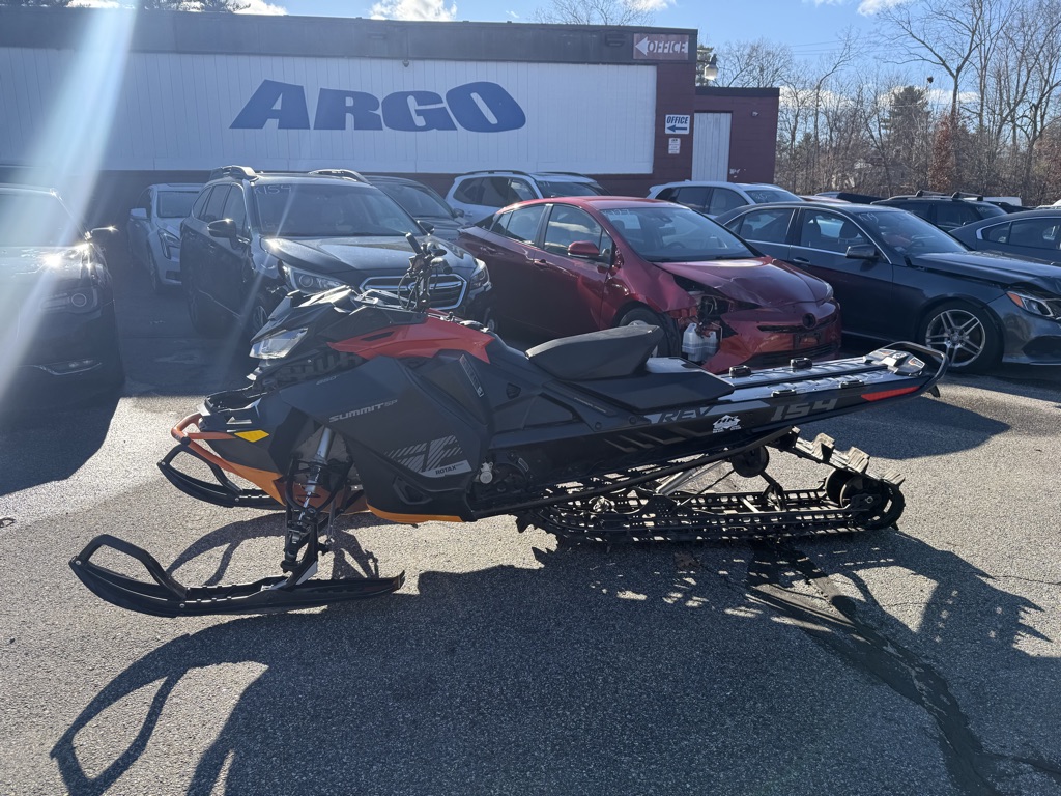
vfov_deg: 56.8
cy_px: 398
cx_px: 530
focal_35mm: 24
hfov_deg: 71.6
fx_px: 736
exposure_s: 1/2053
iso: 80
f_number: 1.78
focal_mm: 6.76
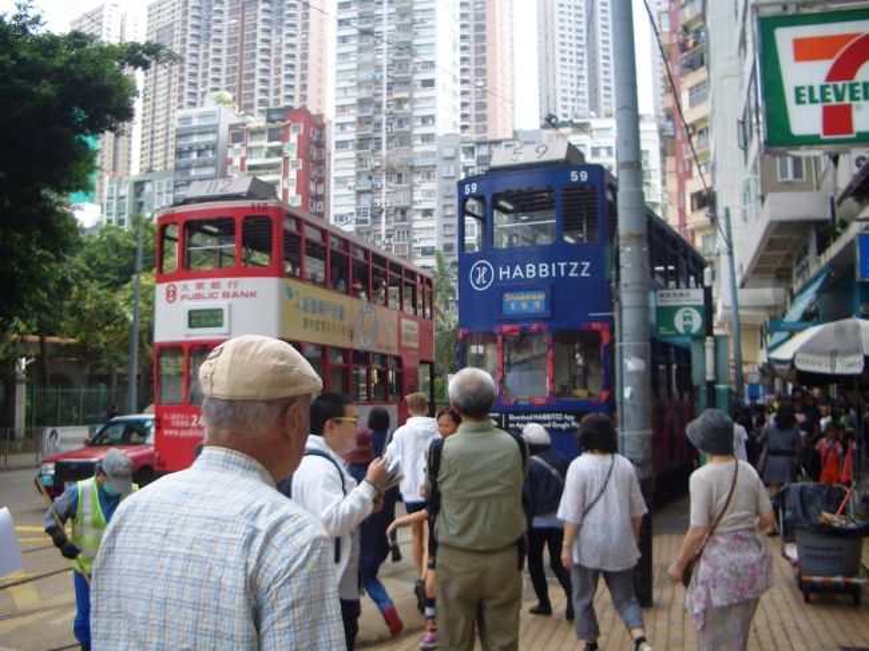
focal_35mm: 35
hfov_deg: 52.6
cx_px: 434
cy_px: 326
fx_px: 878
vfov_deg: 40.7
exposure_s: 1/250
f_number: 2.6
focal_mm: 5.8
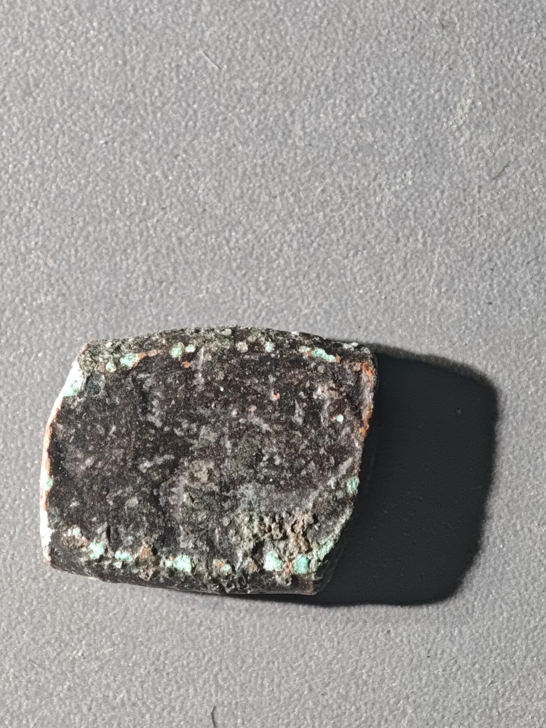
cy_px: 364
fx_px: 2650
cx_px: 273
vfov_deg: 15.6
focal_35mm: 126
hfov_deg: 11.8
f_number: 2
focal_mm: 9
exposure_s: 1/97.1
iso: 250
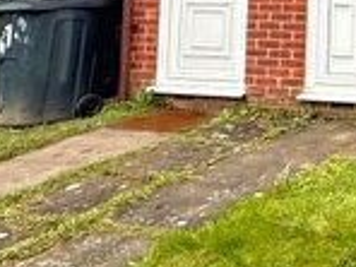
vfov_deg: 20.0
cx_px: 637
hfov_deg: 20.7
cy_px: -100
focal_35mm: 66
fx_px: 679
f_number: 2.2
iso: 64
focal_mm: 2.22
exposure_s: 1/109
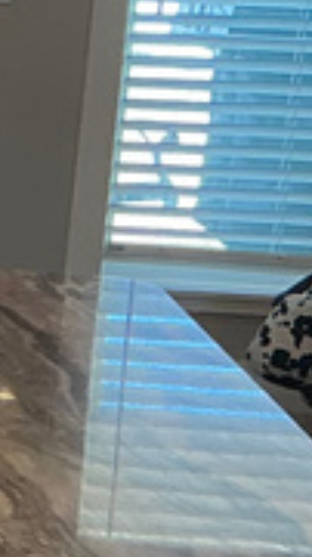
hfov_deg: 6.1
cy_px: 297
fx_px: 2564
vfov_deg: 12.4
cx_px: -809
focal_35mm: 174
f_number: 1.8
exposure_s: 1/60
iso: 50
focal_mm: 3
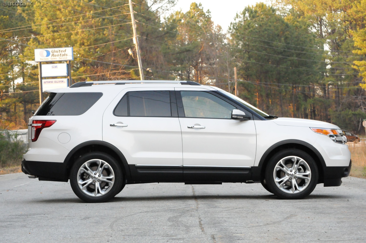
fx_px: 1142
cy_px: 122
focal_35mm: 112
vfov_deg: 12.1
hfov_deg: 18.2
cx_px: 183
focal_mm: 75
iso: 2500
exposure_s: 1/320
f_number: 9
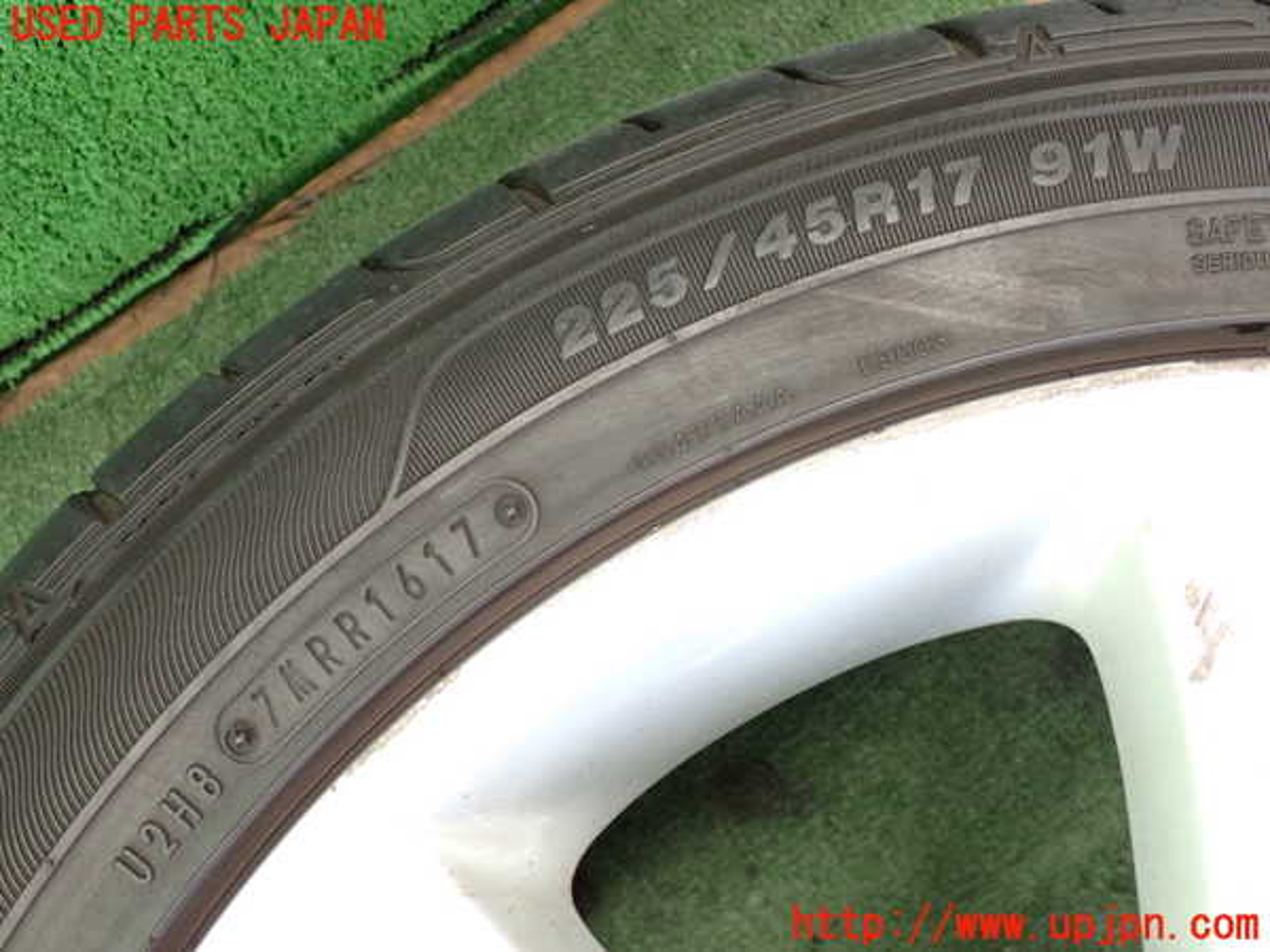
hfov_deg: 45.8
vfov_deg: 35.1
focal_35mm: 41
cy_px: 476
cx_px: 635
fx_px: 1504
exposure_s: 1/125
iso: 640
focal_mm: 7.31
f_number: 2.8
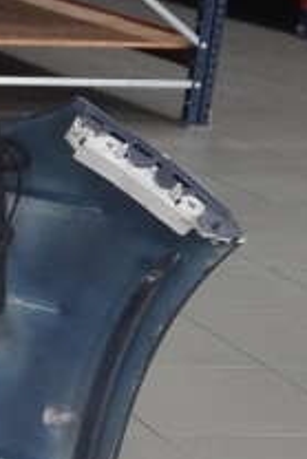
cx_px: -729
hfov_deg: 7.6
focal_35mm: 151
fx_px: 1924
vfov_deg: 13.6
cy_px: 348
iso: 2000
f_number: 4
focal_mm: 19
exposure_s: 1/160
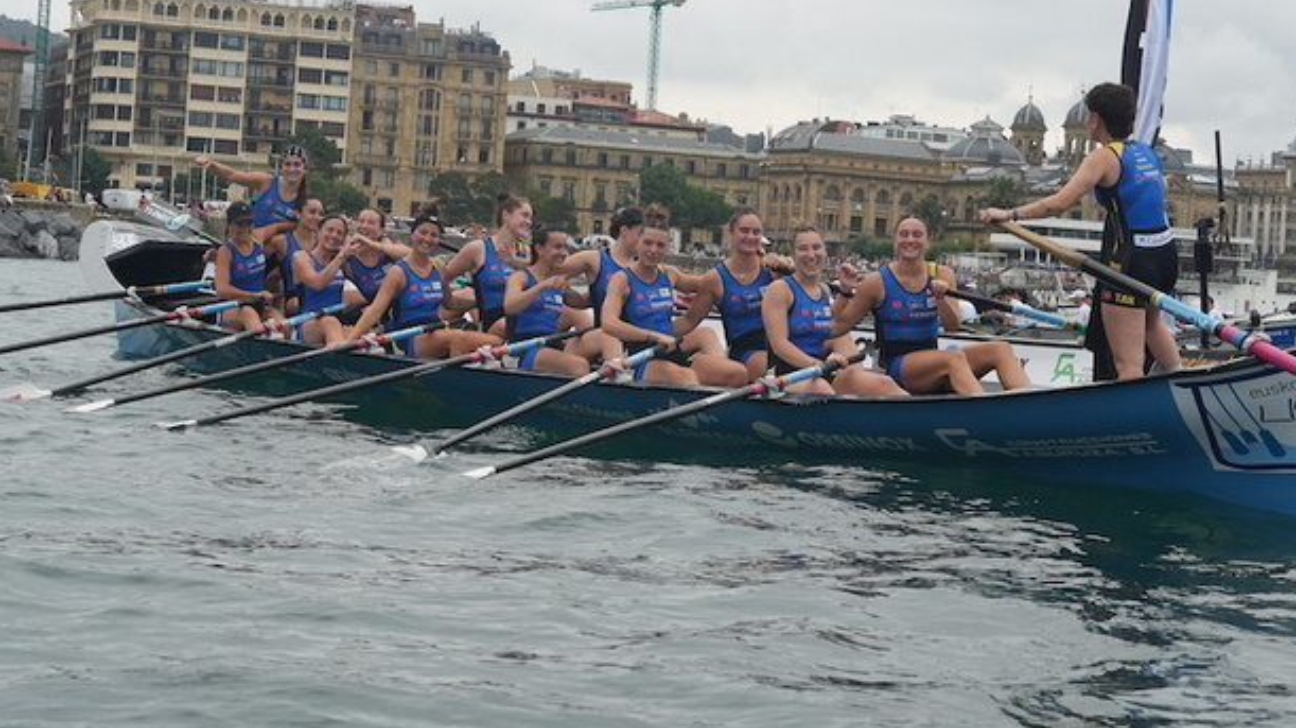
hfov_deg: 29.7
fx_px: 2439
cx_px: 700
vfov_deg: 16.9
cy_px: 238
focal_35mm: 71
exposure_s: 1/1000
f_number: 6.3
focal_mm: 38
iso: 1250
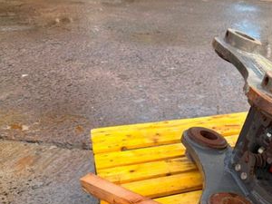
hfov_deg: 35.8
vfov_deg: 29.7
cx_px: 271
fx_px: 377
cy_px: 159
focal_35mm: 48
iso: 80
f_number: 1.78
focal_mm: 6.76
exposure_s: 1/524
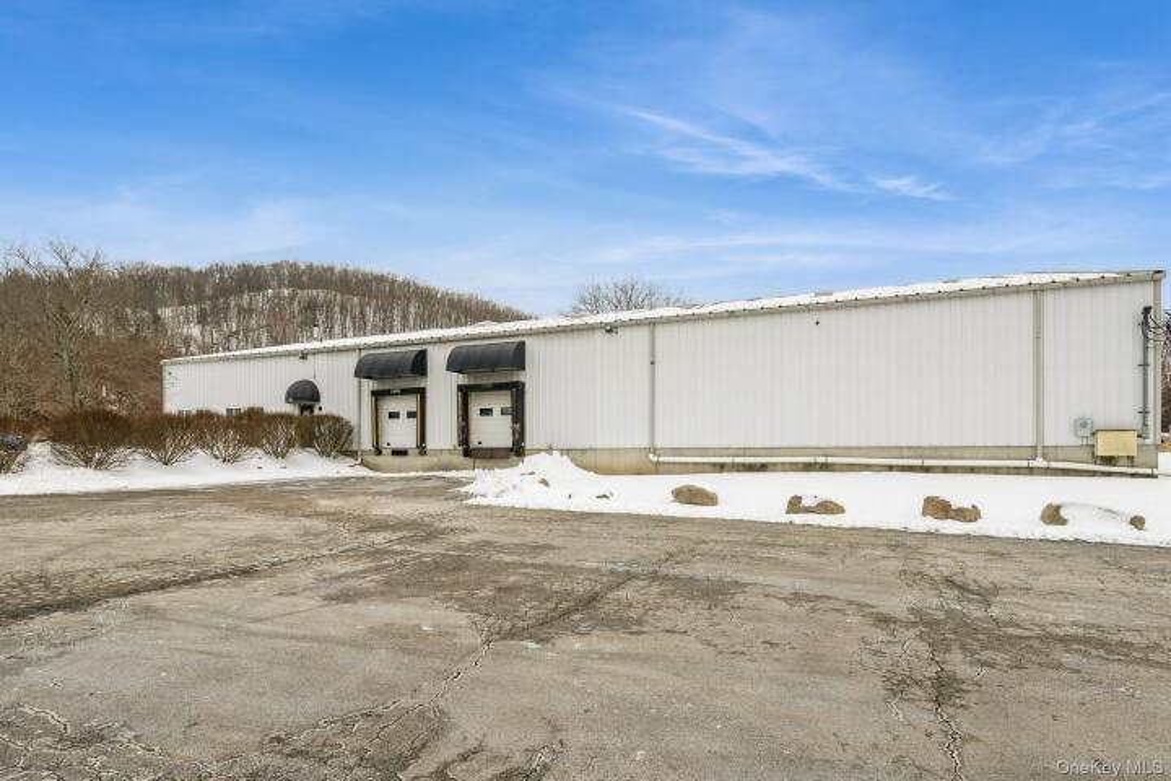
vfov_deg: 67.4
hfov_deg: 90.0
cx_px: 586
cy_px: 390
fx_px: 585
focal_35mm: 18
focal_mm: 12
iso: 200
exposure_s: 1/200
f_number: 8
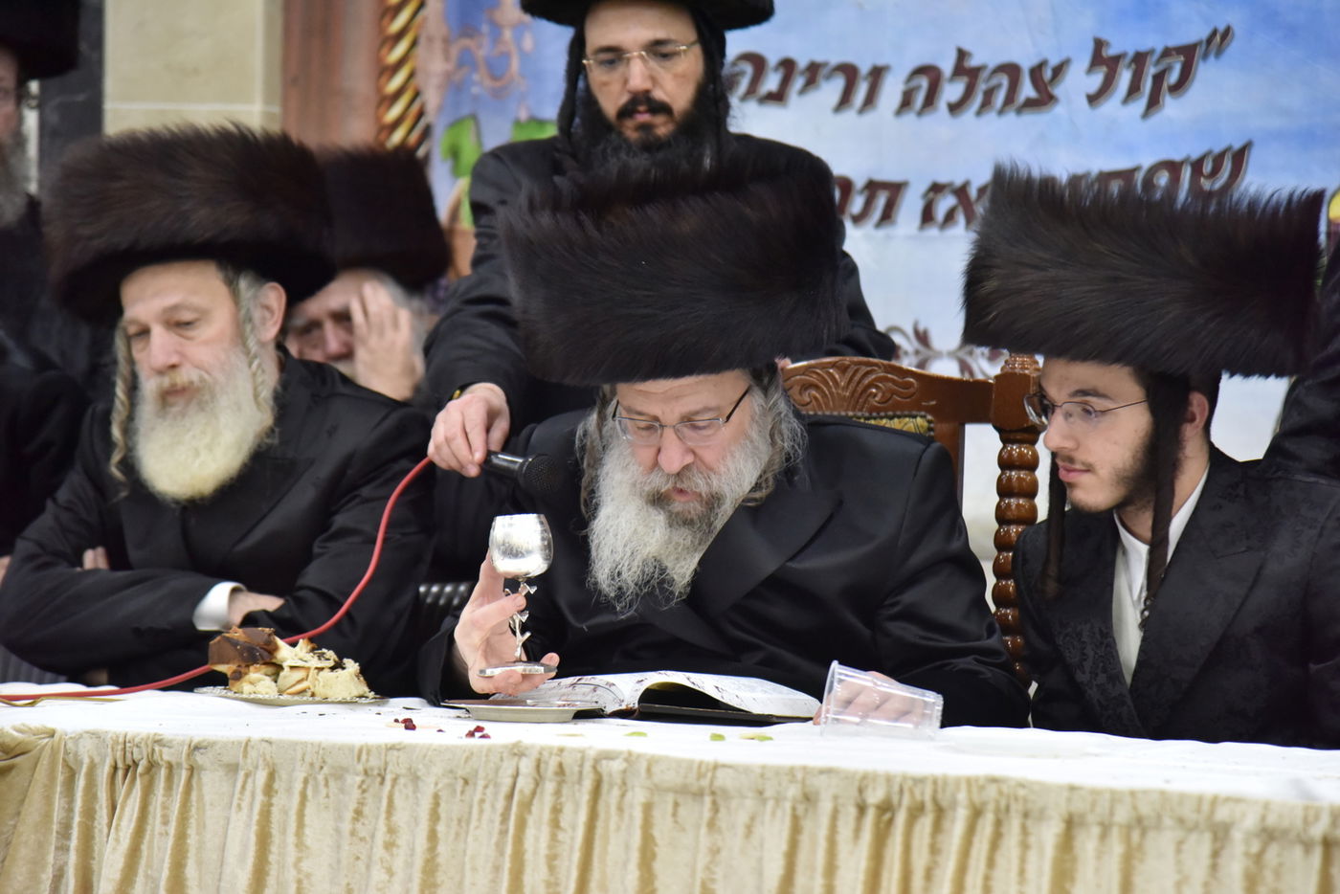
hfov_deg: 17.1
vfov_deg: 11.4
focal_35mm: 120
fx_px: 4467
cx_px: 670
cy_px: 447
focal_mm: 120
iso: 2000
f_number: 4
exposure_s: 1/160
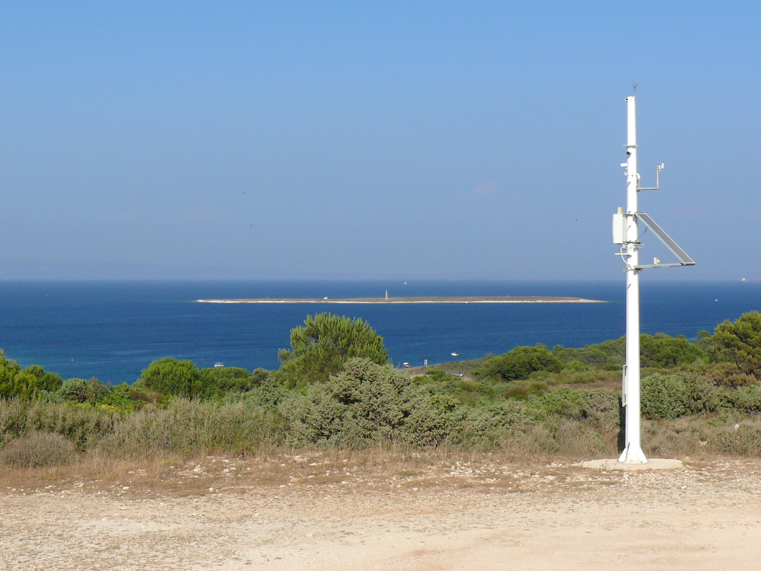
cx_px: 380
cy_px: 286
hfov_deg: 24.1
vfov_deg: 18.2
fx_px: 1781
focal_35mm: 81
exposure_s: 1/320
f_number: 5.6
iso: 100
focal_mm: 11.8
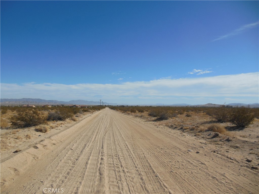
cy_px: 97
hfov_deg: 69.4
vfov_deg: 54.9
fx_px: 187
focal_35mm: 25
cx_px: 130
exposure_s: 1/800
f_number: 6.4
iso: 125
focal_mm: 4.5
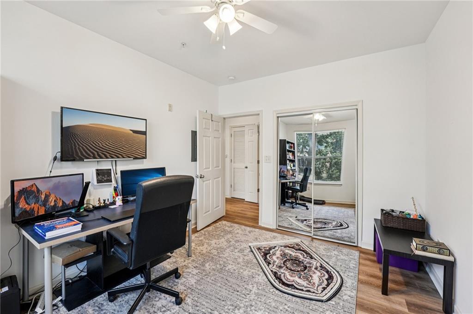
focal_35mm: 14
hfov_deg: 104.3
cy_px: 157
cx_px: 236
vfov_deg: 81.1
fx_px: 184
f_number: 8
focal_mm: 14
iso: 320
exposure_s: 1/20
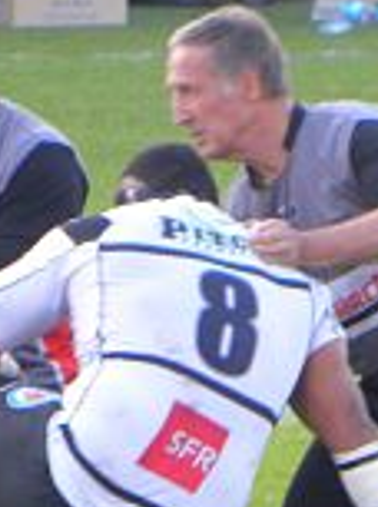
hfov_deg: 0.6
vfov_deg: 0.8
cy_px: 447
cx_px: 109
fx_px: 35866
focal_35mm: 2453
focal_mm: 110.4
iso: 64
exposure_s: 1/46.4
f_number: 5
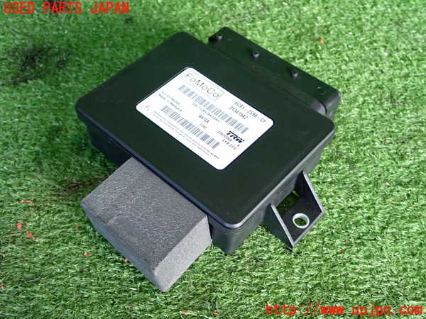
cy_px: 160
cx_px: 213
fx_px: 505
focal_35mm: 41
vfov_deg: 35.1
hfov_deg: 45.8
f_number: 2.8
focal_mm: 7.31
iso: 400
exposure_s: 1/40
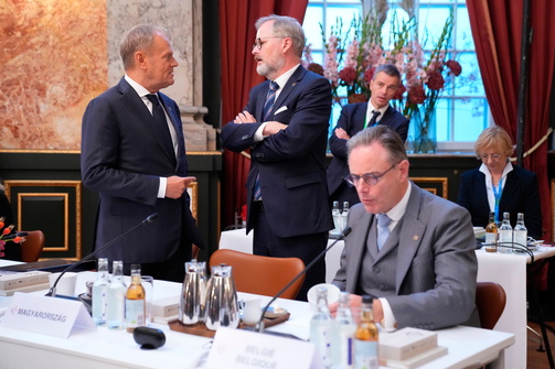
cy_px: 182
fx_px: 863
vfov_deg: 24.2
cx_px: 280
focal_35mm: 56
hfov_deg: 35.7
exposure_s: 1/200
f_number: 2.8
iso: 5000
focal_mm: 55
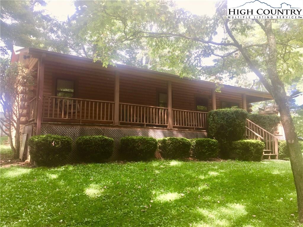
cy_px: 114
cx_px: 152
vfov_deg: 48.2
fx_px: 254
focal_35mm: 29
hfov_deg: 61.7
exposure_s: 1/128
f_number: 2.2
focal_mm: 4.15
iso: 32
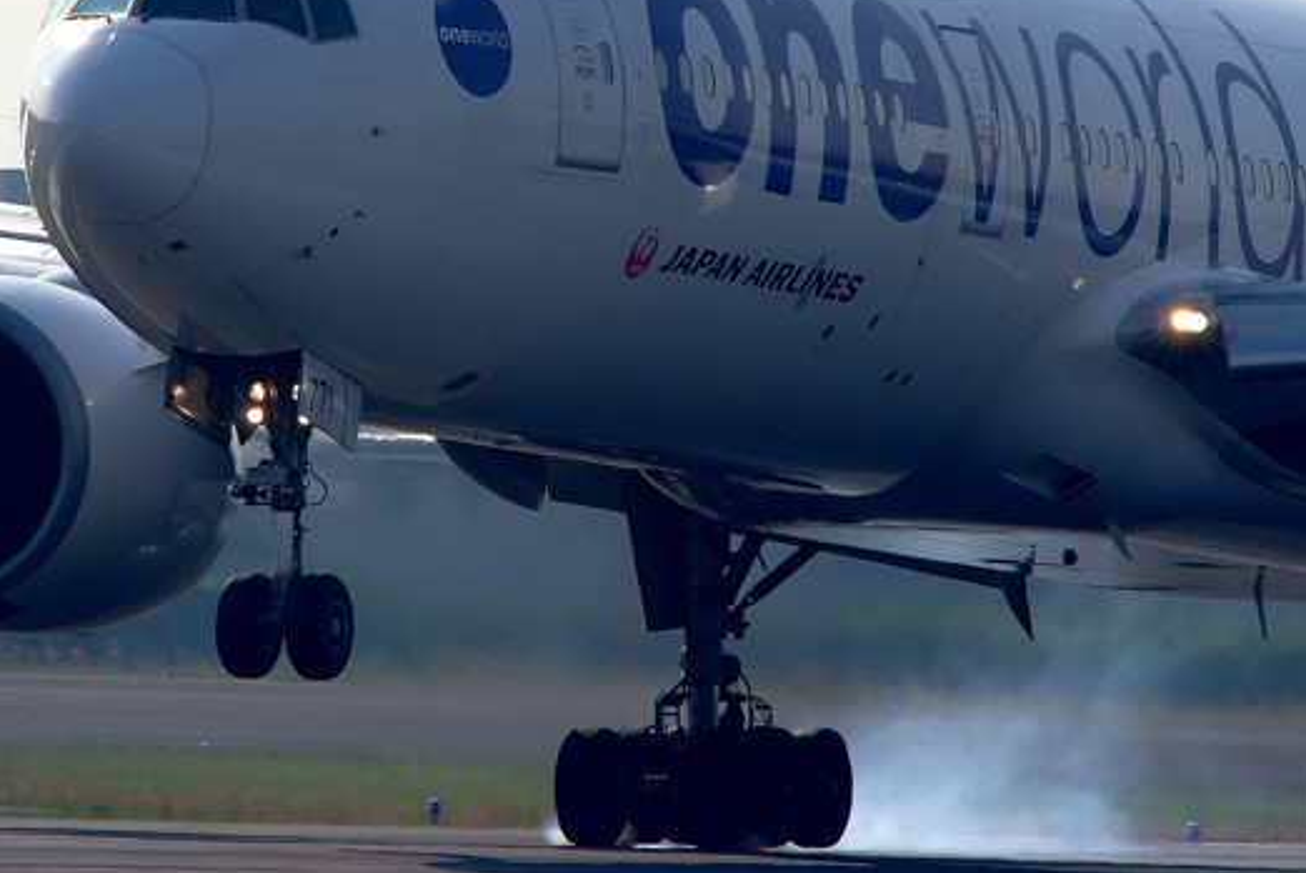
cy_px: 21
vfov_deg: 1.1
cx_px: 478
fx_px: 44839
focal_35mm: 1235
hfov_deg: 1.7
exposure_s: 1/285
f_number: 14
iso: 200
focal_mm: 420
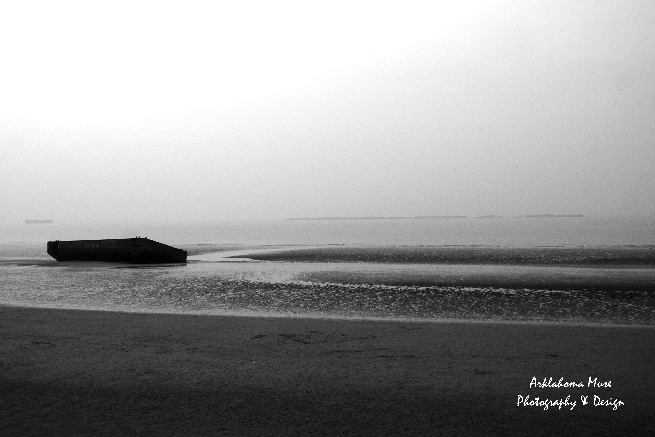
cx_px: 328
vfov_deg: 31.9
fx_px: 764
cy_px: 218
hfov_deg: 46.4
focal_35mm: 42
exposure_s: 1/500
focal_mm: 28
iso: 250
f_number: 5
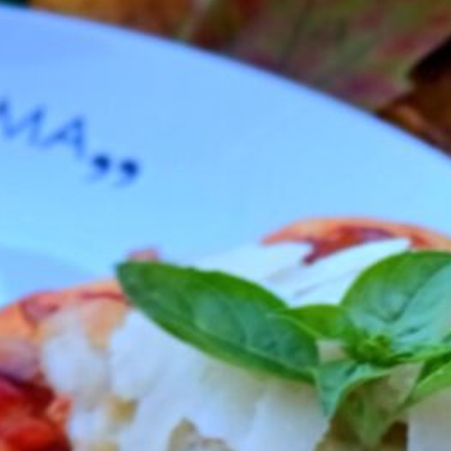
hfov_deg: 15.0
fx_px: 1489
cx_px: -364
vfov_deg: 16.2
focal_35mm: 101
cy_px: 598
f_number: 1.8
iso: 50
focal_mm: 4.65
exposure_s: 1/103
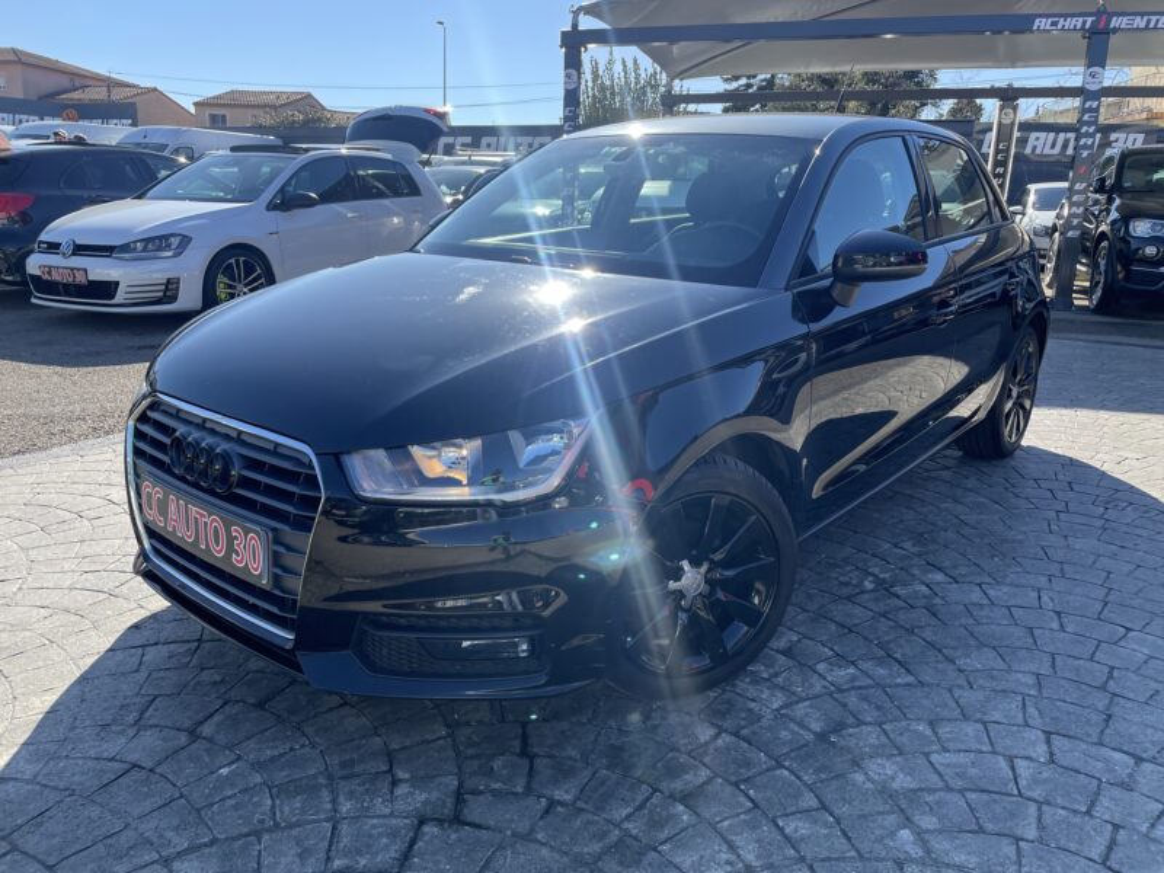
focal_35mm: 26
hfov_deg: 67.3
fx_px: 874
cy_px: 436
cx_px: 582
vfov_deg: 53.1
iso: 32
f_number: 1.6
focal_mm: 4.2
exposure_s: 1/1261
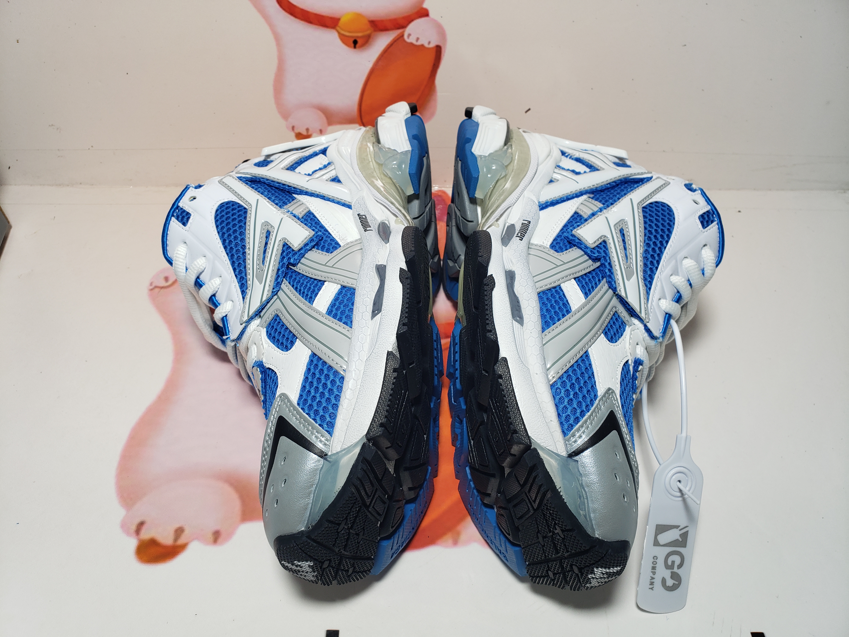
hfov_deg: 67.3
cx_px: 424
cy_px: 318
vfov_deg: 53.1
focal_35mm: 26
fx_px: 638
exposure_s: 1/235
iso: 50
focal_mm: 4.3
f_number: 2.4
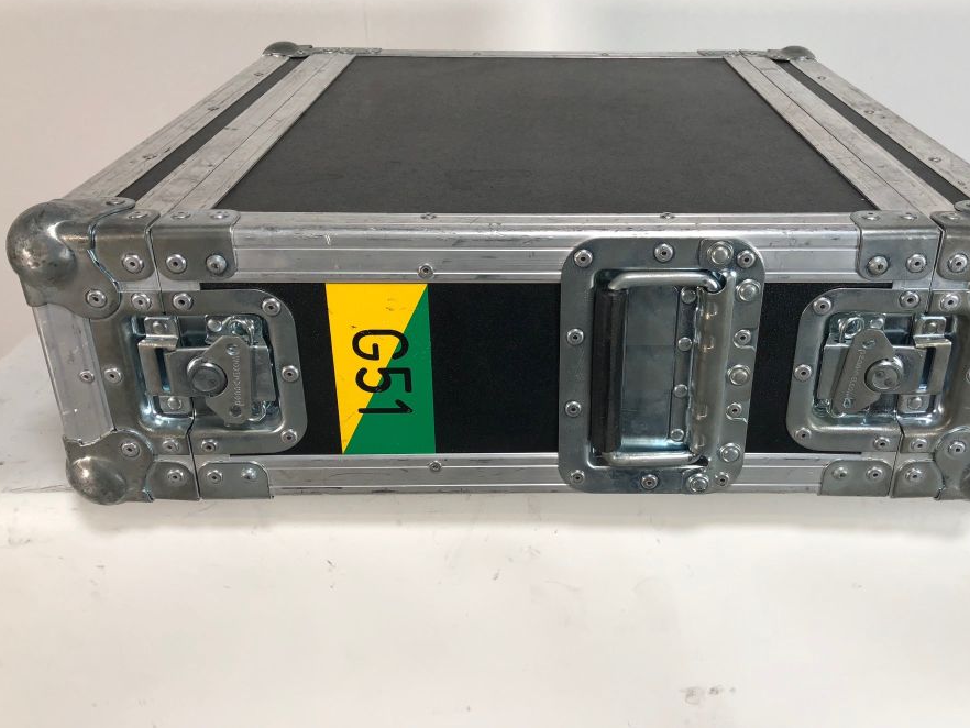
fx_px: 897
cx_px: 549
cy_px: 313
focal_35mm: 32
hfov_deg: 56.6
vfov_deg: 44.1
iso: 64
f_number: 1.8
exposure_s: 1/120
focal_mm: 3.99
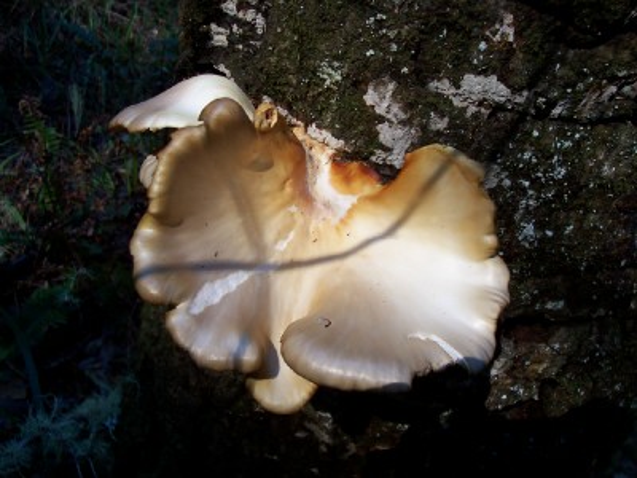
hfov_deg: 50.1
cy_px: 239
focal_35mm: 37
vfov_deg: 38.7
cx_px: 318
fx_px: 681
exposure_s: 1/90
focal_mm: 5.6
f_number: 2.8
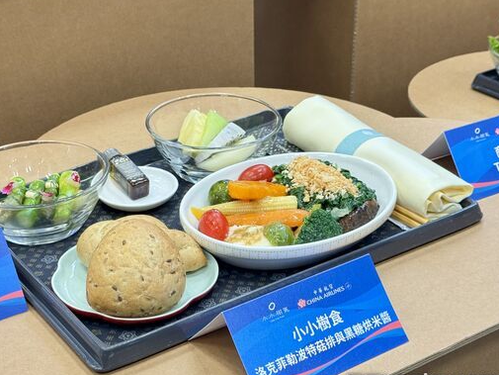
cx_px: 230
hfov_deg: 33.8
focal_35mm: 57
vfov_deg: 25.7
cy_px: 181
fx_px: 822
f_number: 1.78
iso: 160
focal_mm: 6.76
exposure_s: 1/60
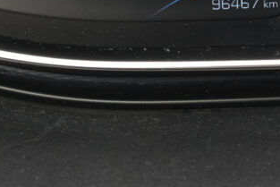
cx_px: 333
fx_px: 1019
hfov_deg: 15.1
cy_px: -66
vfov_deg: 10.2
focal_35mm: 131
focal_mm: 26.4
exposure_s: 1/200
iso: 2000
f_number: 9
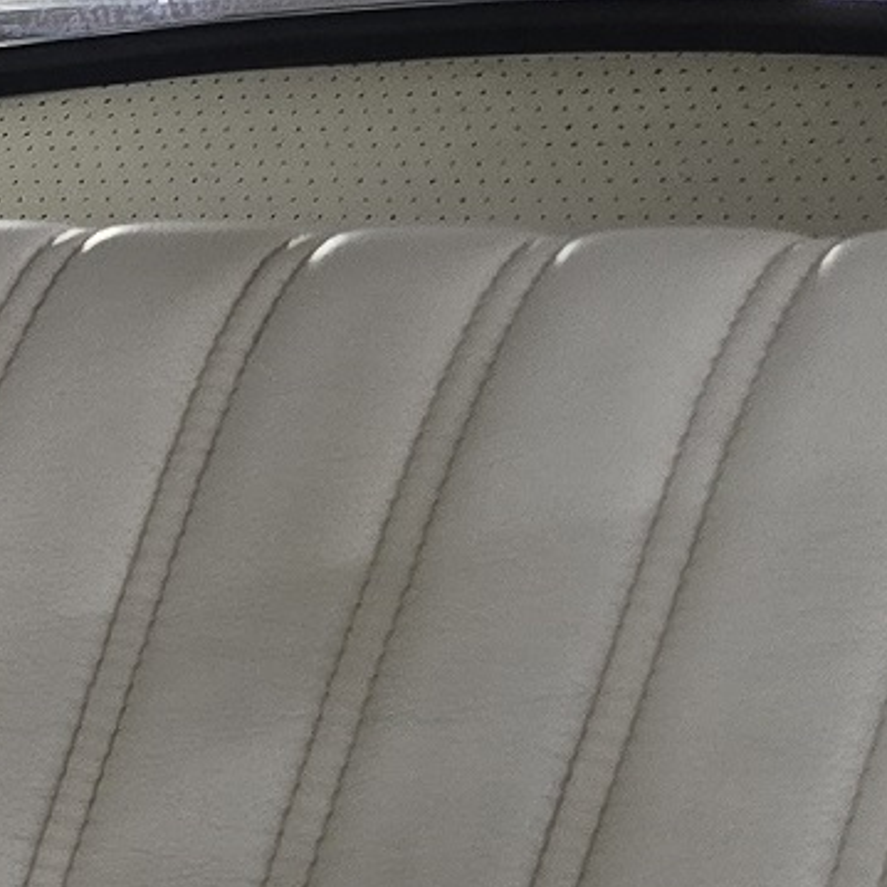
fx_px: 3943
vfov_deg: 12.5
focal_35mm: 136
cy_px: 1107
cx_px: -1653
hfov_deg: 10.0
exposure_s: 1/60
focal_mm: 6.3
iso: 640
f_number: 1.7
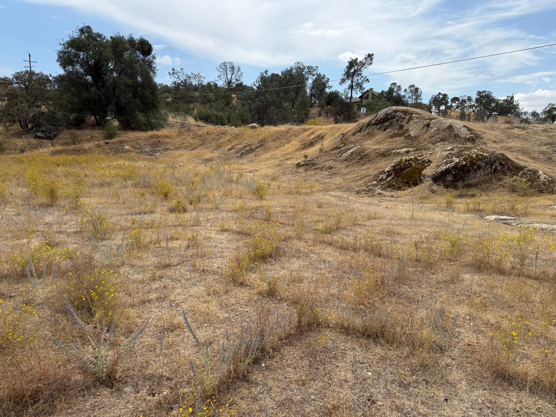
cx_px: 278
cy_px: 208
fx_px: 385
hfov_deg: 71.6
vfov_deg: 56.8
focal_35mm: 24
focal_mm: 6.76
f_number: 1.78
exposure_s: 1/5319
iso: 100
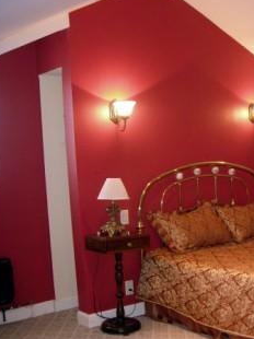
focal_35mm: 55
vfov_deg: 35.0
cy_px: 168
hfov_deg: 25.7
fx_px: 539
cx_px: 229
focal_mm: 6.3
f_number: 3.2
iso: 200
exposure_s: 1/9.7
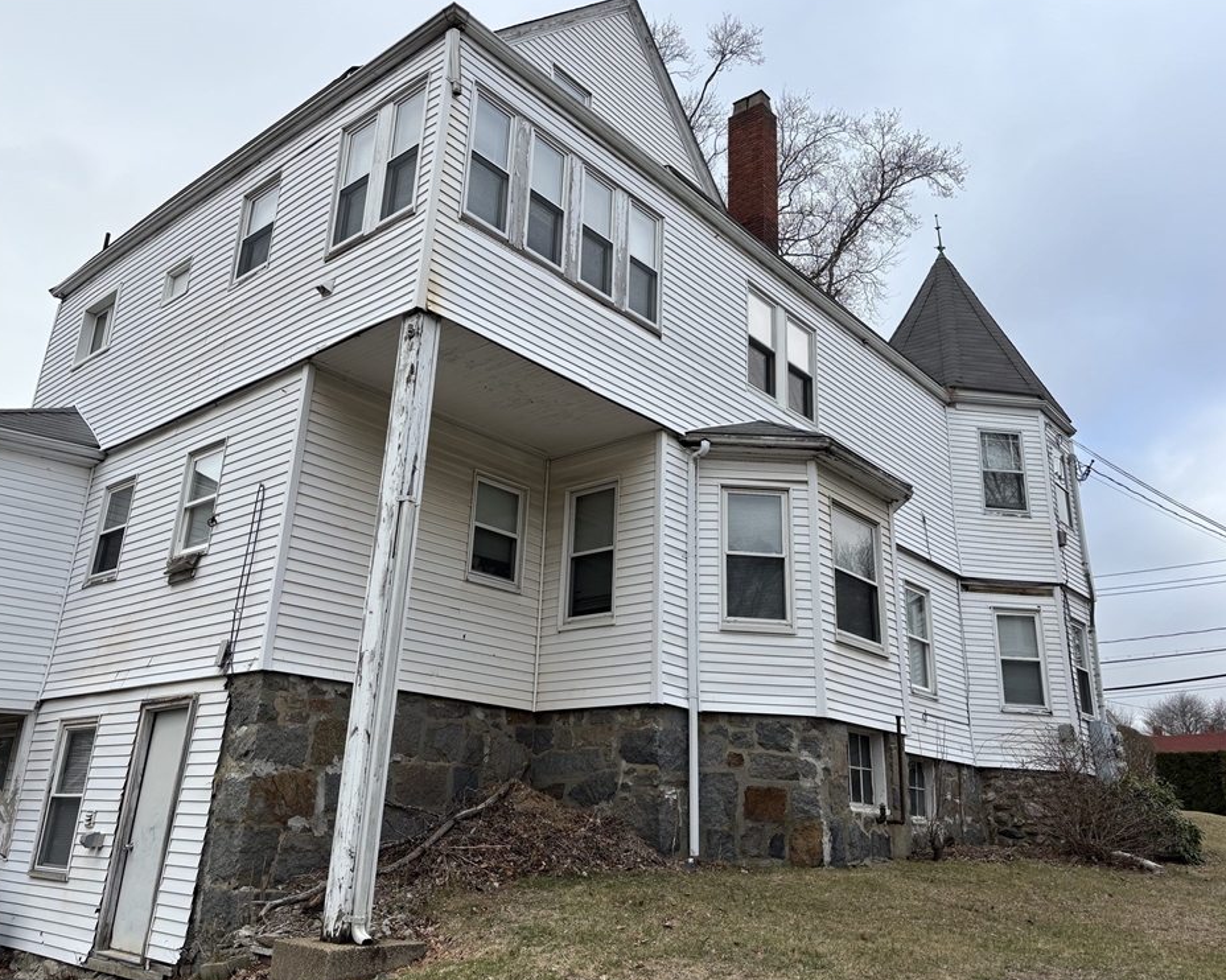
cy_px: 487
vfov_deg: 51.5
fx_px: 1016
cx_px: 616
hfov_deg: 62.2
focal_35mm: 28
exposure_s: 1/2398
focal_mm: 5.96
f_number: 1.6
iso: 50
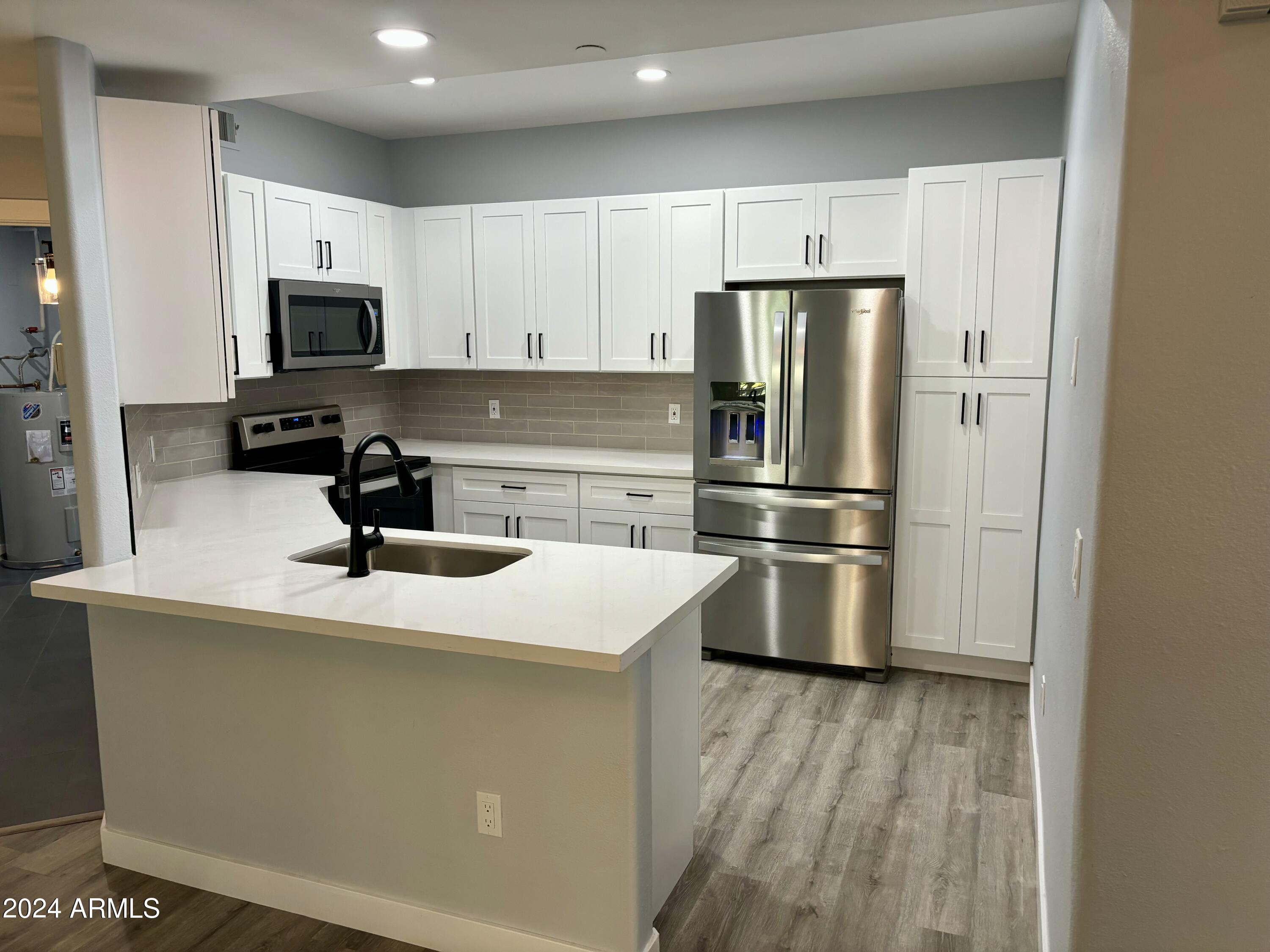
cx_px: 635
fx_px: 954
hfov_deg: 67.3
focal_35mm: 26
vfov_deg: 53.1
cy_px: 476
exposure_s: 1/120
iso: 125
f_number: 1.6
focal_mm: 5.96
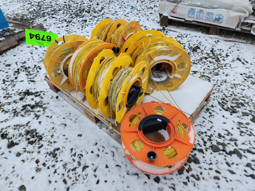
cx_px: 128
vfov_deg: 58.9
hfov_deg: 73.9
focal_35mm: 23
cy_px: 96
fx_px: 169
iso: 20
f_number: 1.8
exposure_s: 1/1212
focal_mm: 5.4
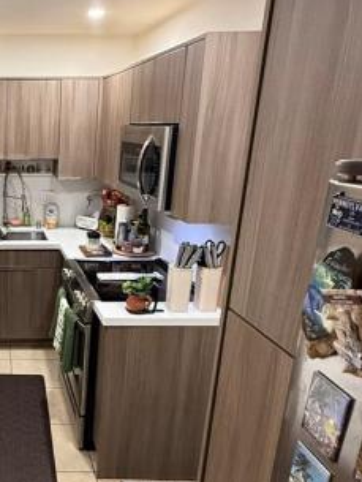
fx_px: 460
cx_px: -16
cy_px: 251
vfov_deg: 55.3
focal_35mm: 33
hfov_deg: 37.4
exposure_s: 1/60
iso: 500
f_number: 2.2
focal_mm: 2.22
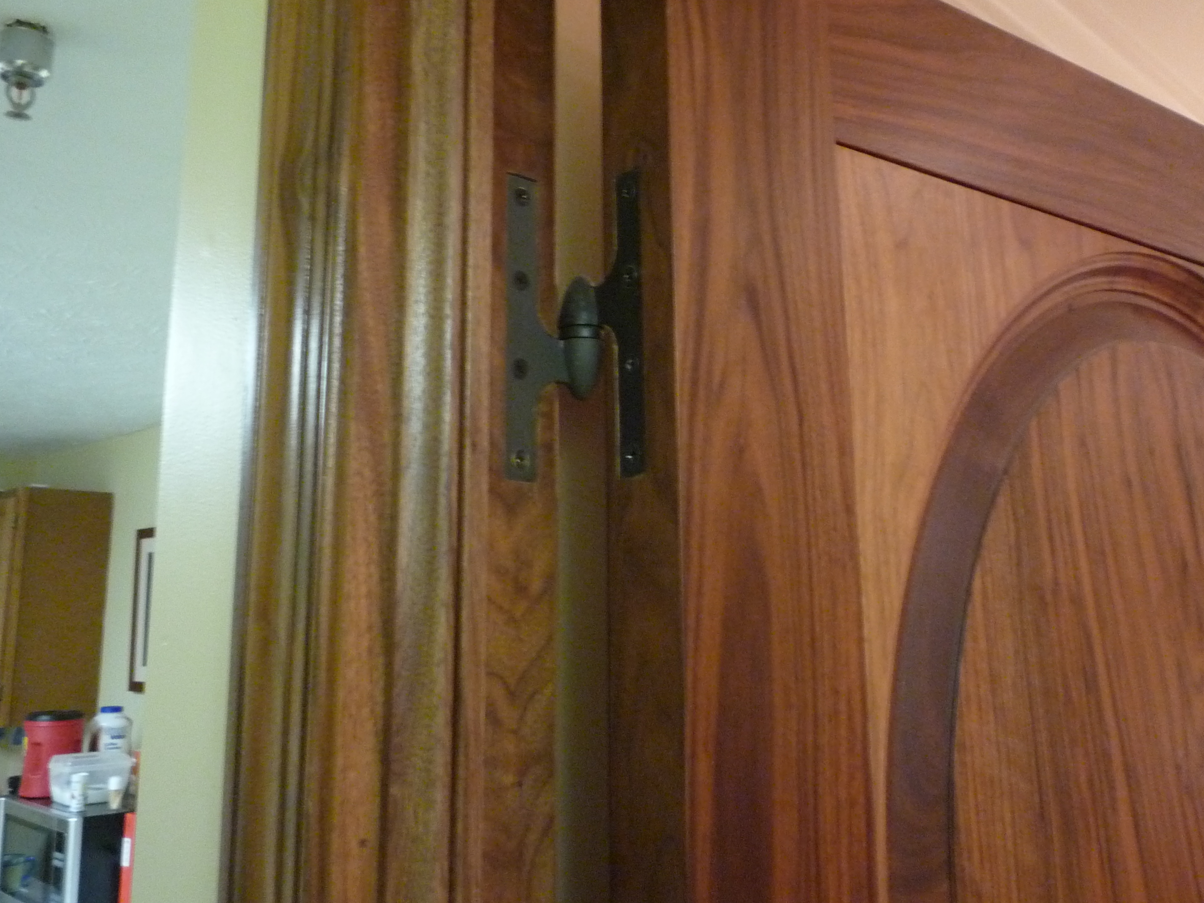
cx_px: 629
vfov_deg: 43.9
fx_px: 1113
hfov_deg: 56.8
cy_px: 354
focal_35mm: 32
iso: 400
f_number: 2.8
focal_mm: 4.4
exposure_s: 1/8
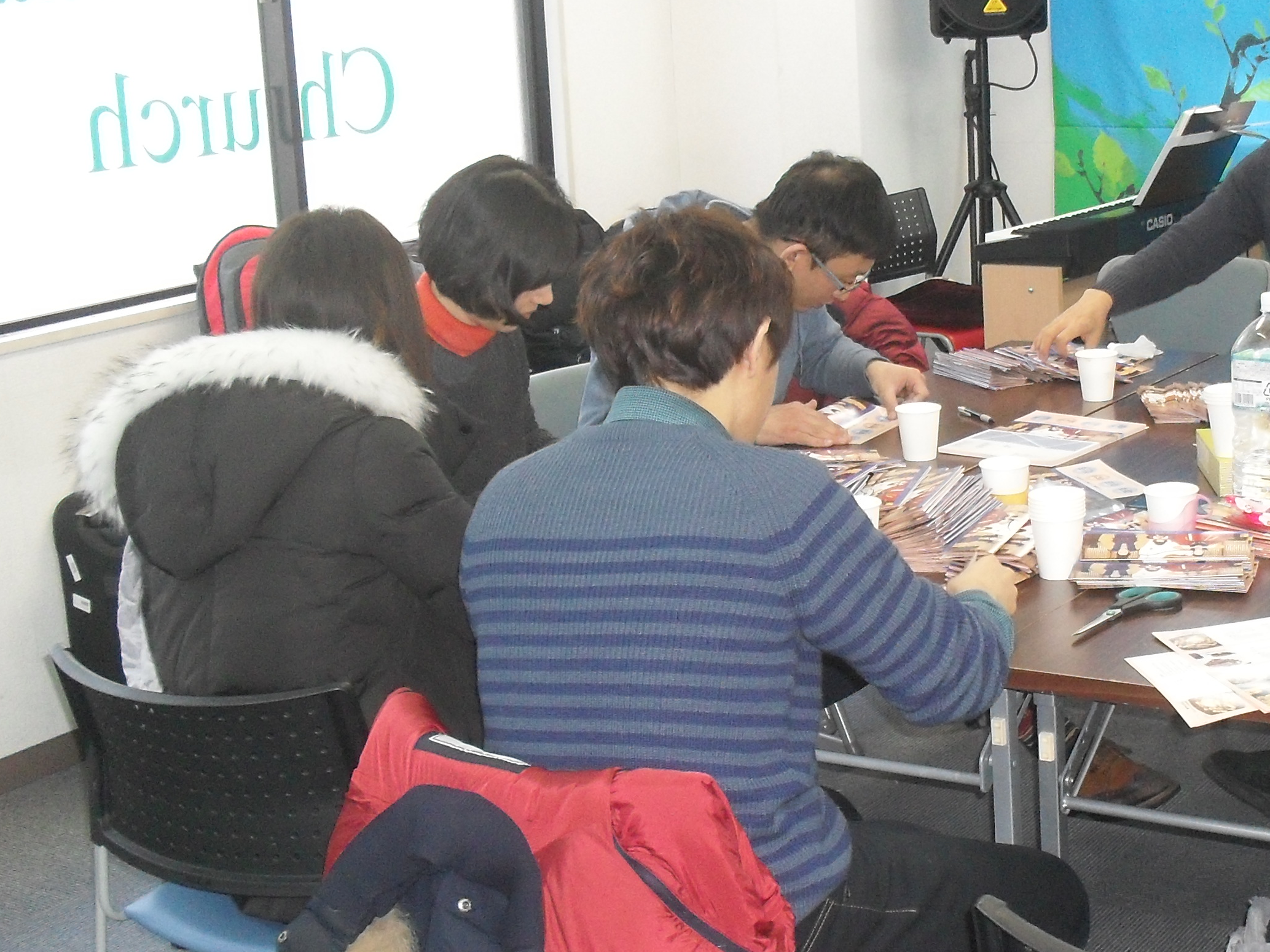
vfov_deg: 24.4
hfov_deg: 31.6
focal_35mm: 60
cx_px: 950
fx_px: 2201
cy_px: 485
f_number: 2.8
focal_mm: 6.3
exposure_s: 1/45
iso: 200
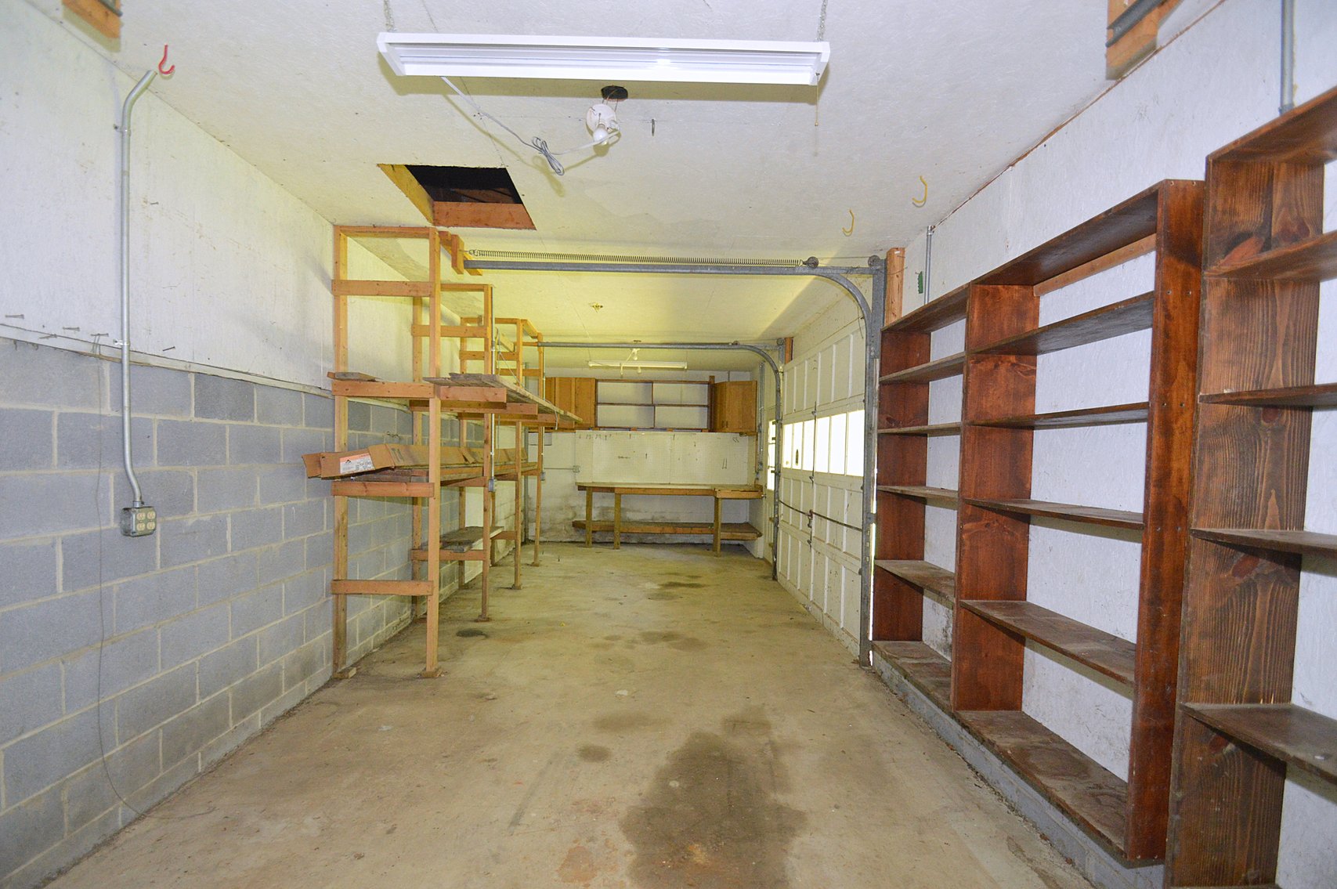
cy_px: 444
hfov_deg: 100.4
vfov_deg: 77.2
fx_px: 557
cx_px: 668
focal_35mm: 15
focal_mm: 10
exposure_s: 1/60
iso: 1800
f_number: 3.5
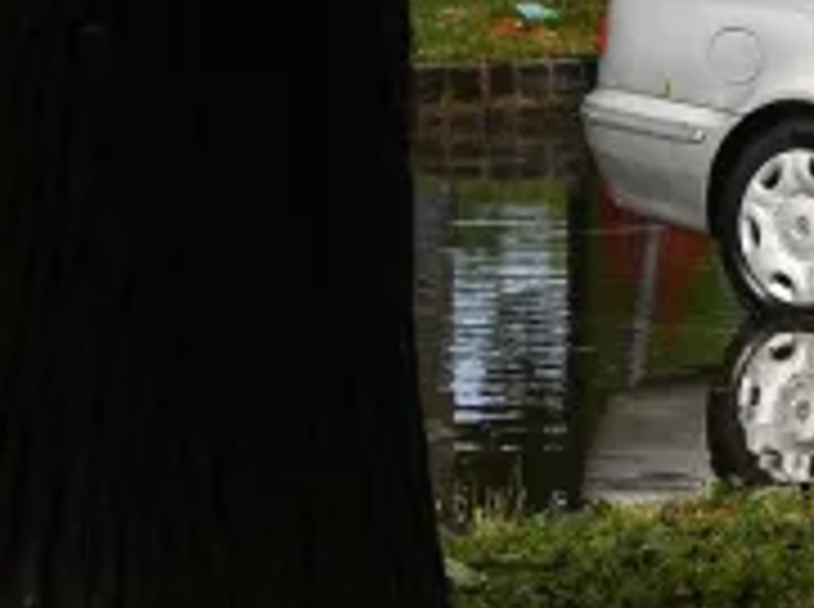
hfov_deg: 7.3
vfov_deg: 5.6
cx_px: 1426
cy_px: -83
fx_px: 6172
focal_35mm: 263
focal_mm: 65
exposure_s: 1/2000
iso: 640
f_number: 5
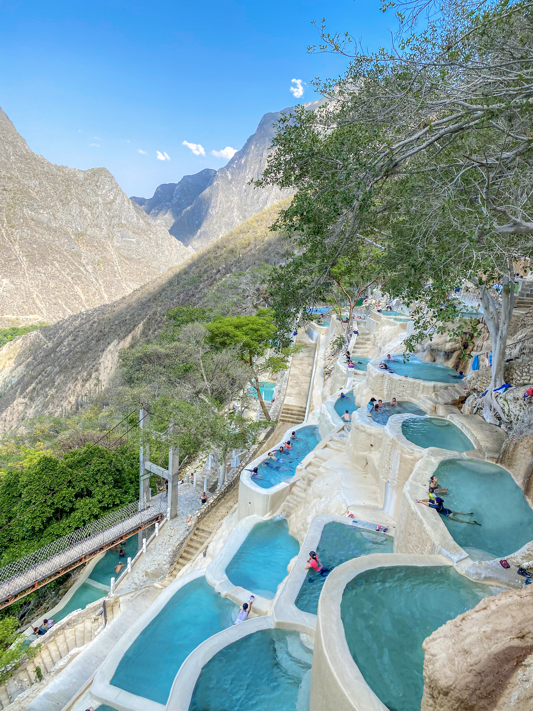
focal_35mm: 26
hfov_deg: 53.1
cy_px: 356
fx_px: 534
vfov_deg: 67.3
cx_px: 266
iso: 32
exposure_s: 1/1232
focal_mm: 4.25
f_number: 1.8
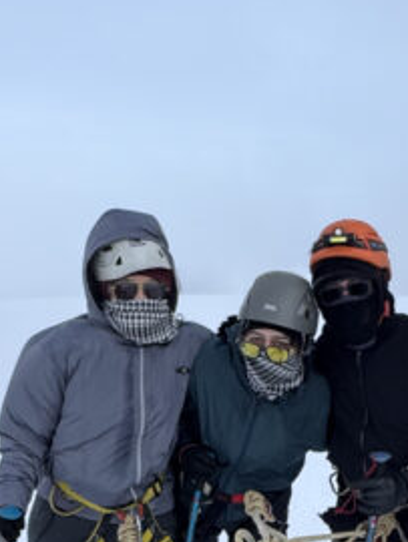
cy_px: 424
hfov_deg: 26.8
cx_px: 352
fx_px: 832
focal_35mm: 53
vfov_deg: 35.1
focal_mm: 2.22
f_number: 2.2
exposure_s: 1/1323
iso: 50
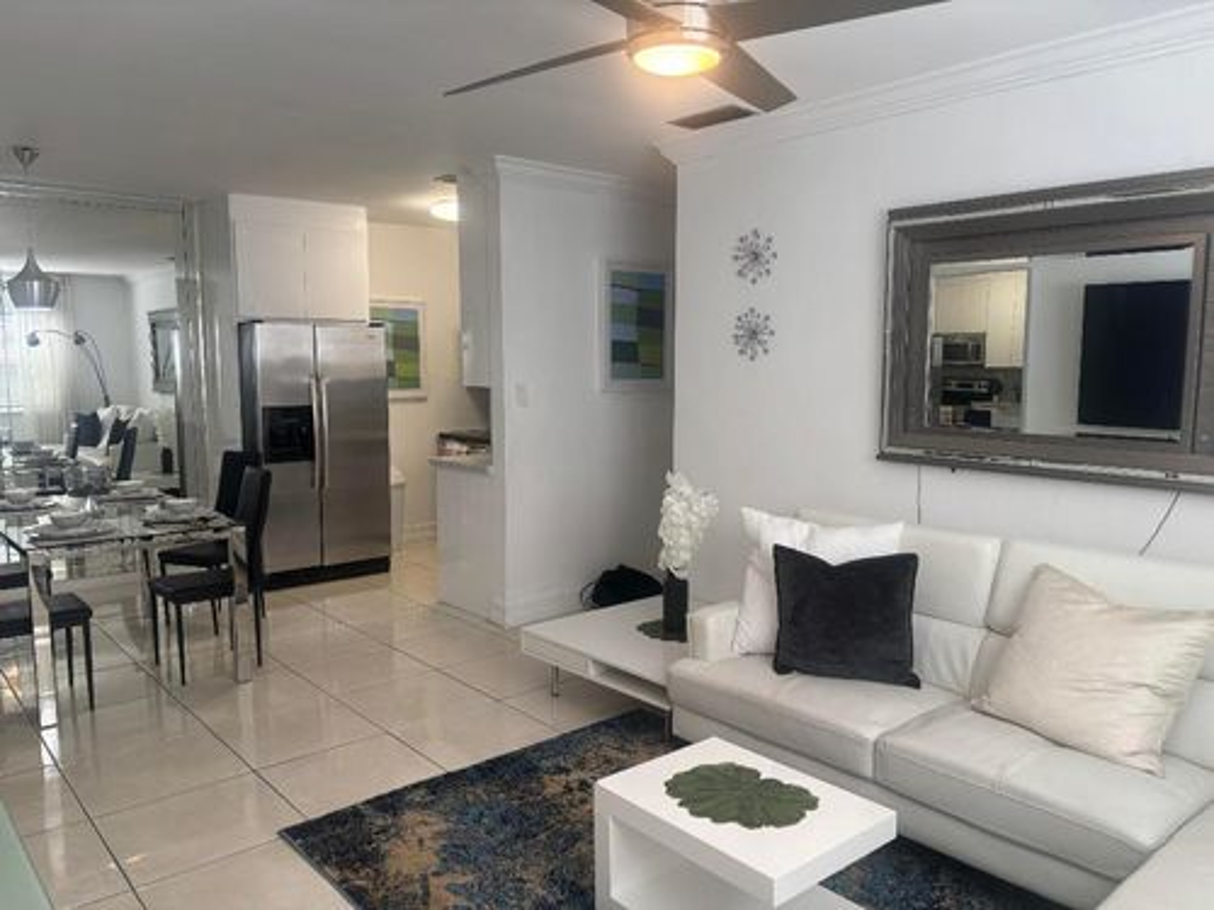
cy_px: 455
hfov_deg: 67.3
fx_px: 912
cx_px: 607
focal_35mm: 26
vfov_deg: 53.1
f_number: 1.6
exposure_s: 1/120
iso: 125
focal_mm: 5.96
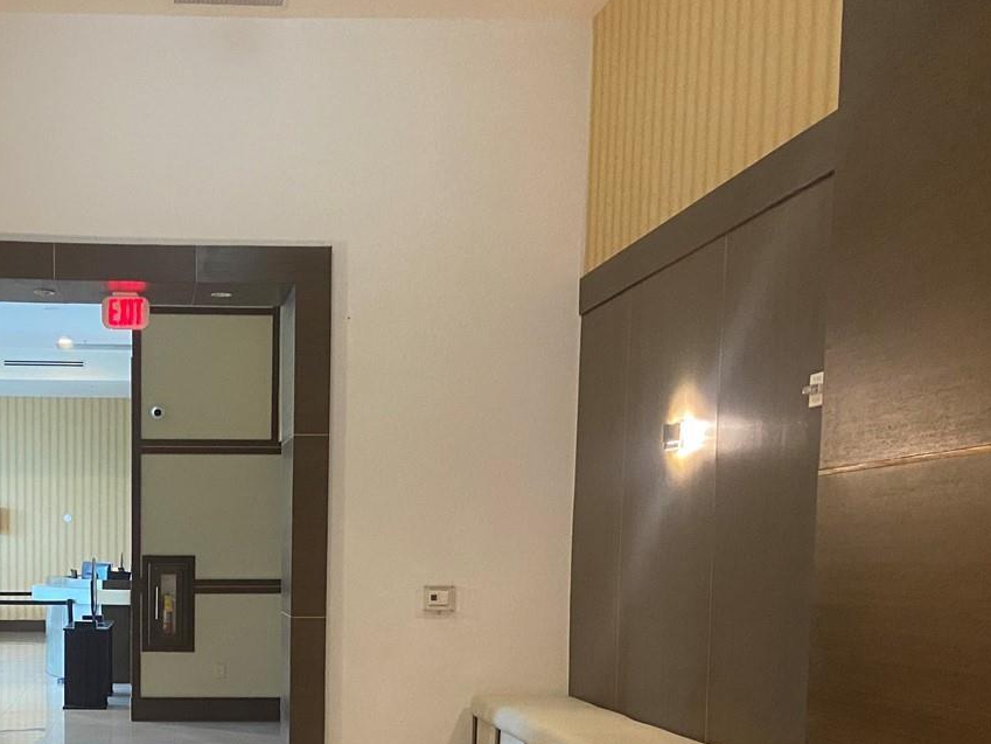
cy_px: 655
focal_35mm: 49
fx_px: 1403
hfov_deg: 37.6
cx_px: 211
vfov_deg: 28.6
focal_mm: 4.25
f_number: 1.8
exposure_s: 1/40
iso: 500
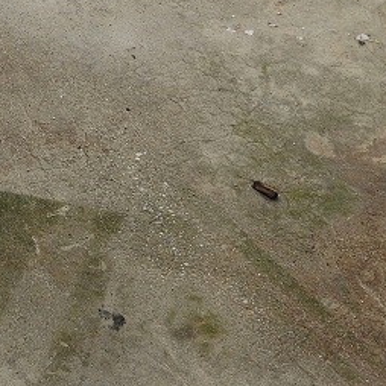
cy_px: -137
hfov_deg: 19.5
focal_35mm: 82
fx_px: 1034
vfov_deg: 19.3
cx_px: -111
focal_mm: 5.4
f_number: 1.8
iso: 20
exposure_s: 1/2060
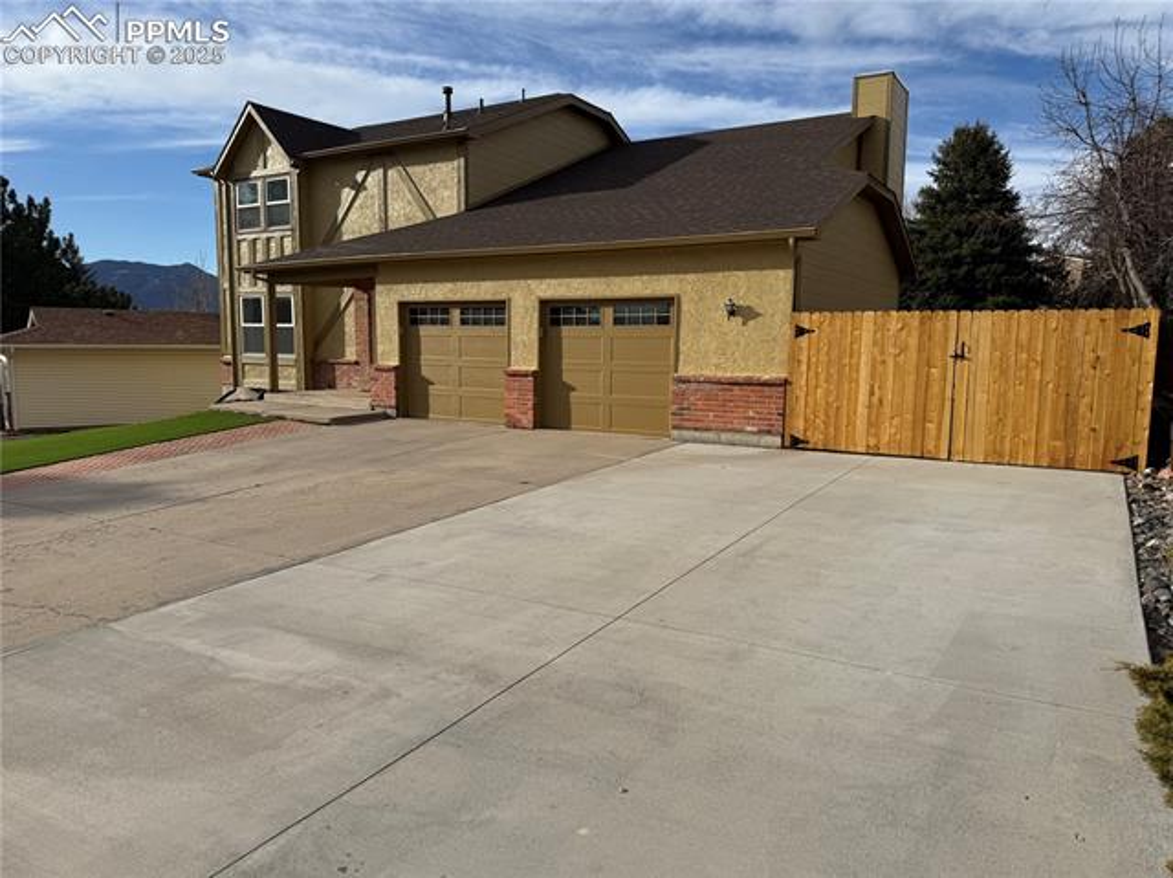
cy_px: 439
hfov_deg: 71.6
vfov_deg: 56.8
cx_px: 586
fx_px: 813
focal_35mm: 24
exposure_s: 1/5348
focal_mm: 6.76
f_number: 1.78
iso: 80
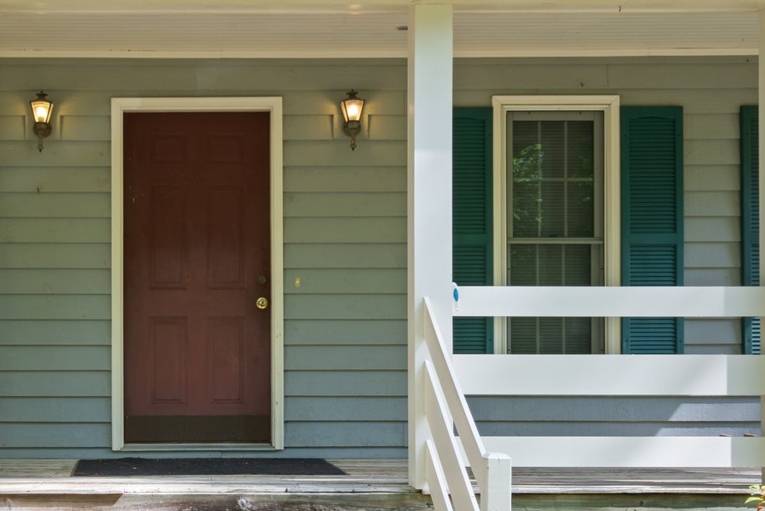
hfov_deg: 38.5
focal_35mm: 50
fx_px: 1063
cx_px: 185
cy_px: 278
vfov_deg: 27.0
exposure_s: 1/13
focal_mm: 18
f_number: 8
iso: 100
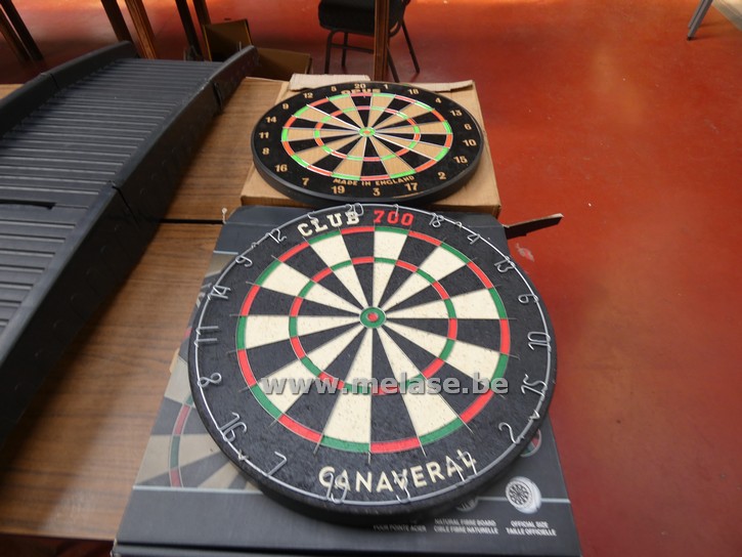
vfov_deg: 66.0
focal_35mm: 20
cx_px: 371
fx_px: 429
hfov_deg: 81.7
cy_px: 278
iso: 100
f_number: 2.8
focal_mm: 3.6
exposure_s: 1/60
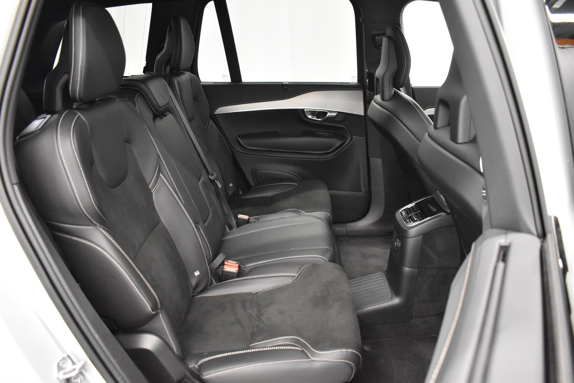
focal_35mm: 27
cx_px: 287
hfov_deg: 67.4
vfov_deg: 47.9
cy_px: 192
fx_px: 430
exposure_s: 1/30
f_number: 3.5
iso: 4500
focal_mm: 18
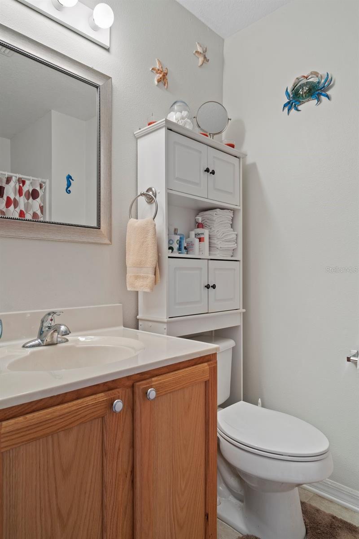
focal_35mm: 22
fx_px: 329
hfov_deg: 57.2
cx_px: 180
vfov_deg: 78.6
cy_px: 270
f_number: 8
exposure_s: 1.3
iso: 320
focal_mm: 22
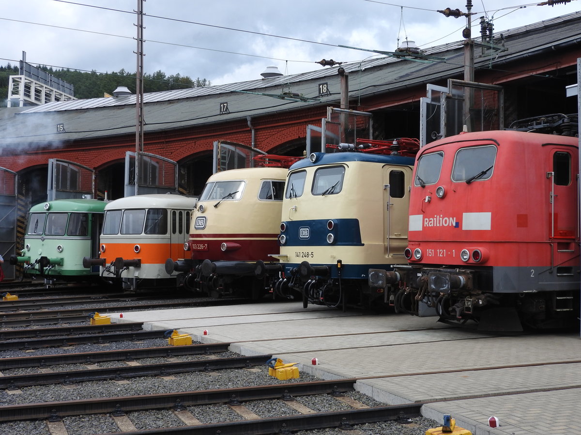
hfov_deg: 42.1
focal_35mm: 45
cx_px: 290
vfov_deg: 32.2
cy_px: 218
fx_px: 755
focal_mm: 8.1
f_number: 4
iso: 100
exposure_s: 1/640
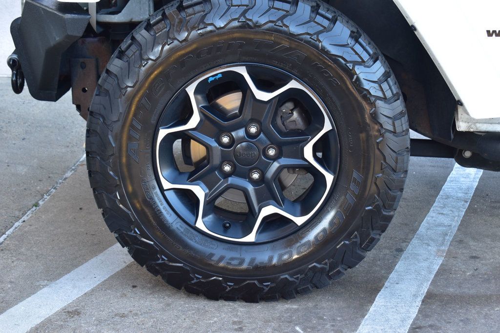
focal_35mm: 63
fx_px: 875
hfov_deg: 31.9
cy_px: 166
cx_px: 250
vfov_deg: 21.6
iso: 400
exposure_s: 1/40
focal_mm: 42
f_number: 7.1
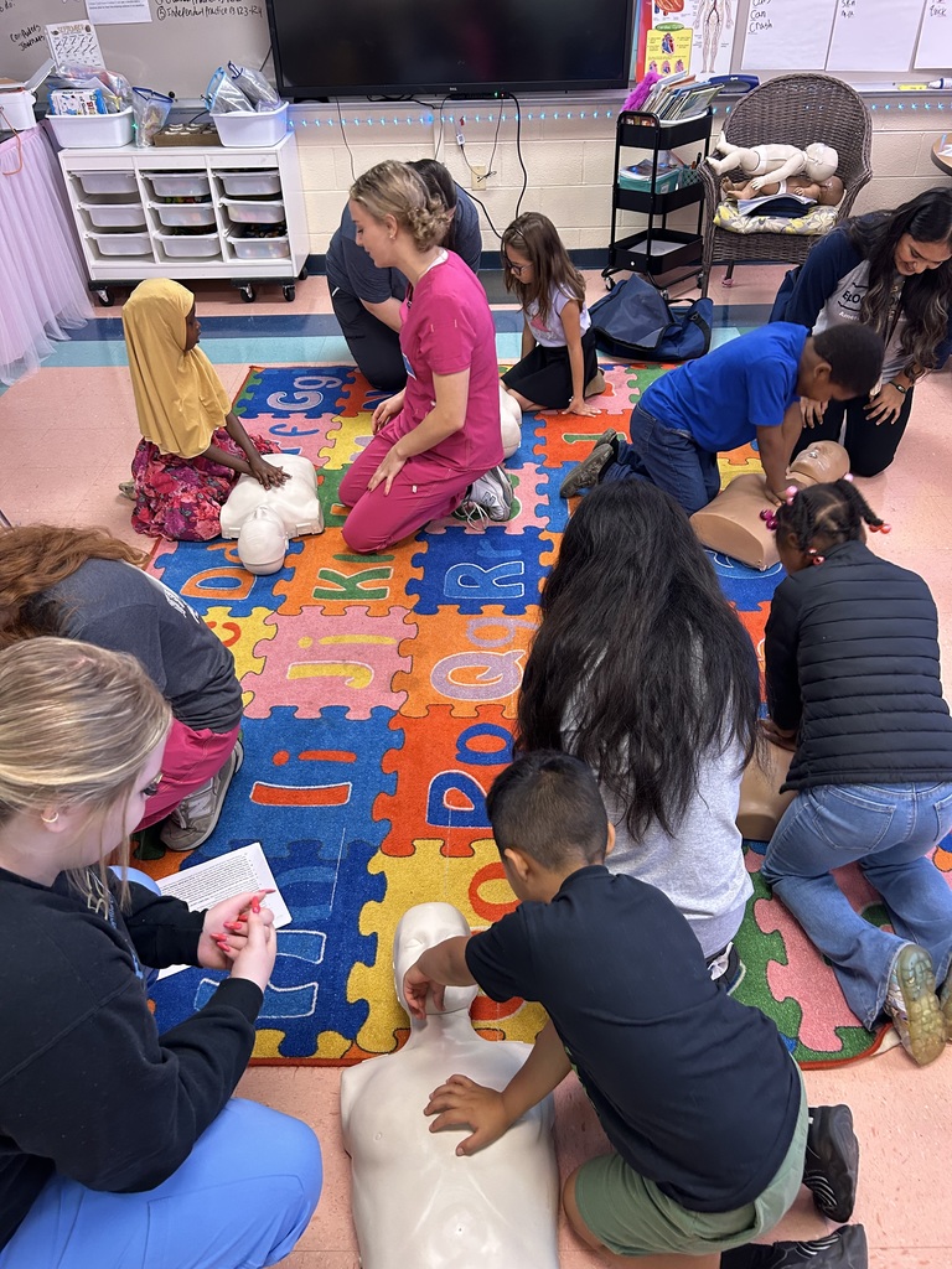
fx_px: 953
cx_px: 476
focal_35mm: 26
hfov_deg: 53.1
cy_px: 634
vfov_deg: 67.3
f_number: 1.5
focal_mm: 5.7
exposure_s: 1/60
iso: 200
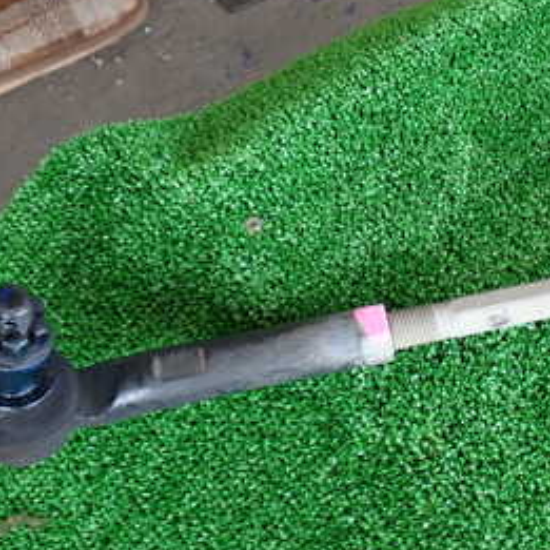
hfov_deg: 25.4
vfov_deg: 26.5
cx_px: 525
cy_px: 291
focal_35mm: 65
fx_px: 1168
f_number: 2.4
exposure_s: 1/60
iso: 125
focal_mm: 5.79
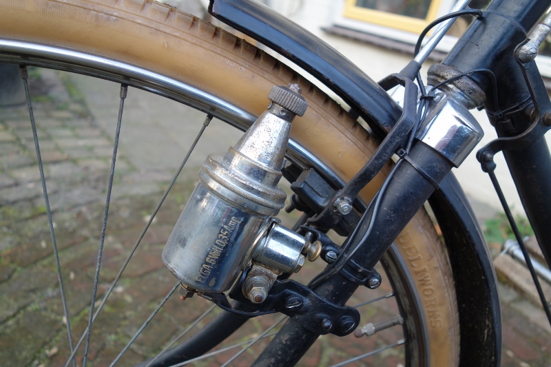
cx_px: 276
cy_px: 184
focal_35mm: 28
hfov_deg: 65.5
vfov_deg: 46.4
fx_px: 428
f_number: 2.8
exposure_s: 1/50
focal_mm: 10.4
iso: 125
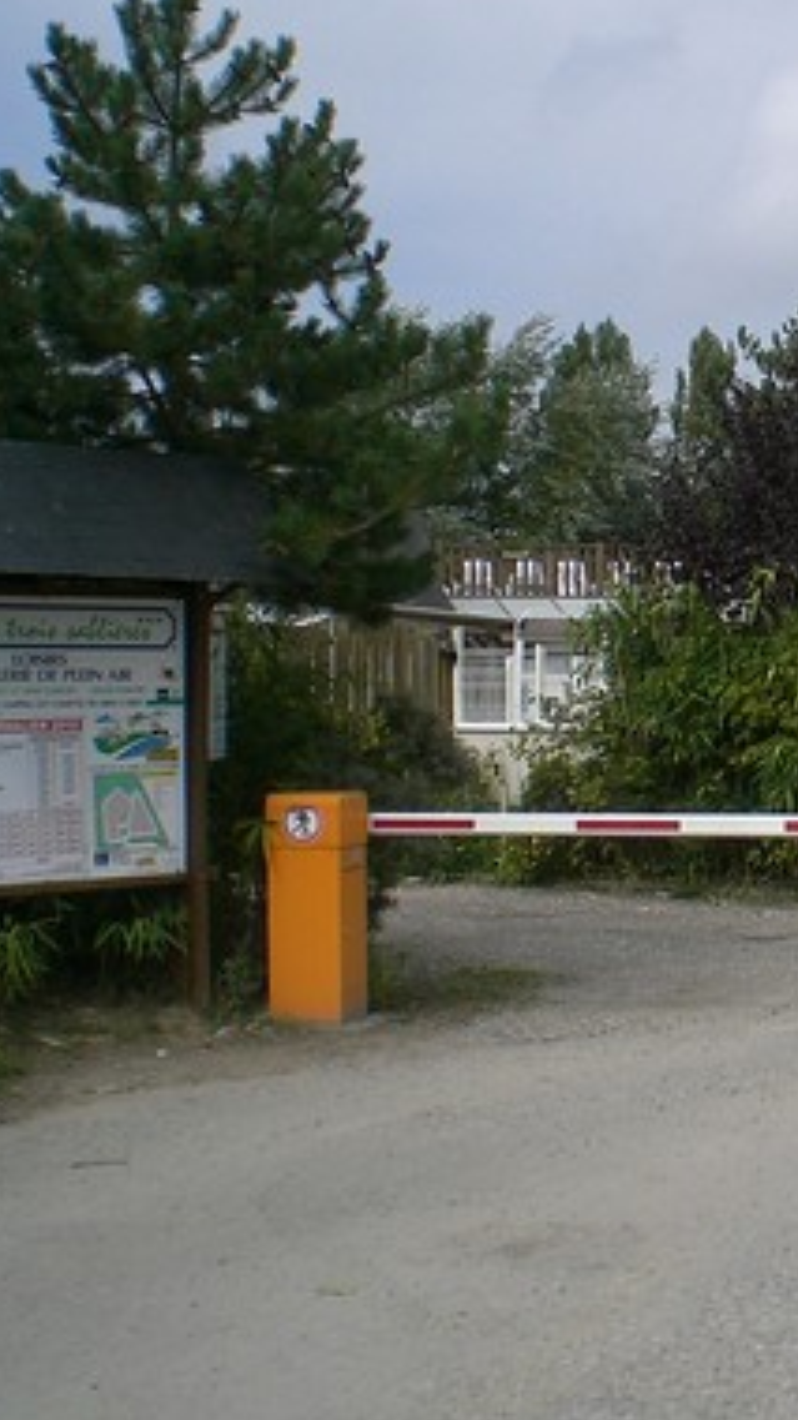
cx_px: 1116
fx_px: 2635
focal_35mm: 70
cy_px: 678
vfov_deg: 30.2
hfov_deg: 16.1
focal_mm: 6.3
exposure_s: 1/500
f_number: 4.4
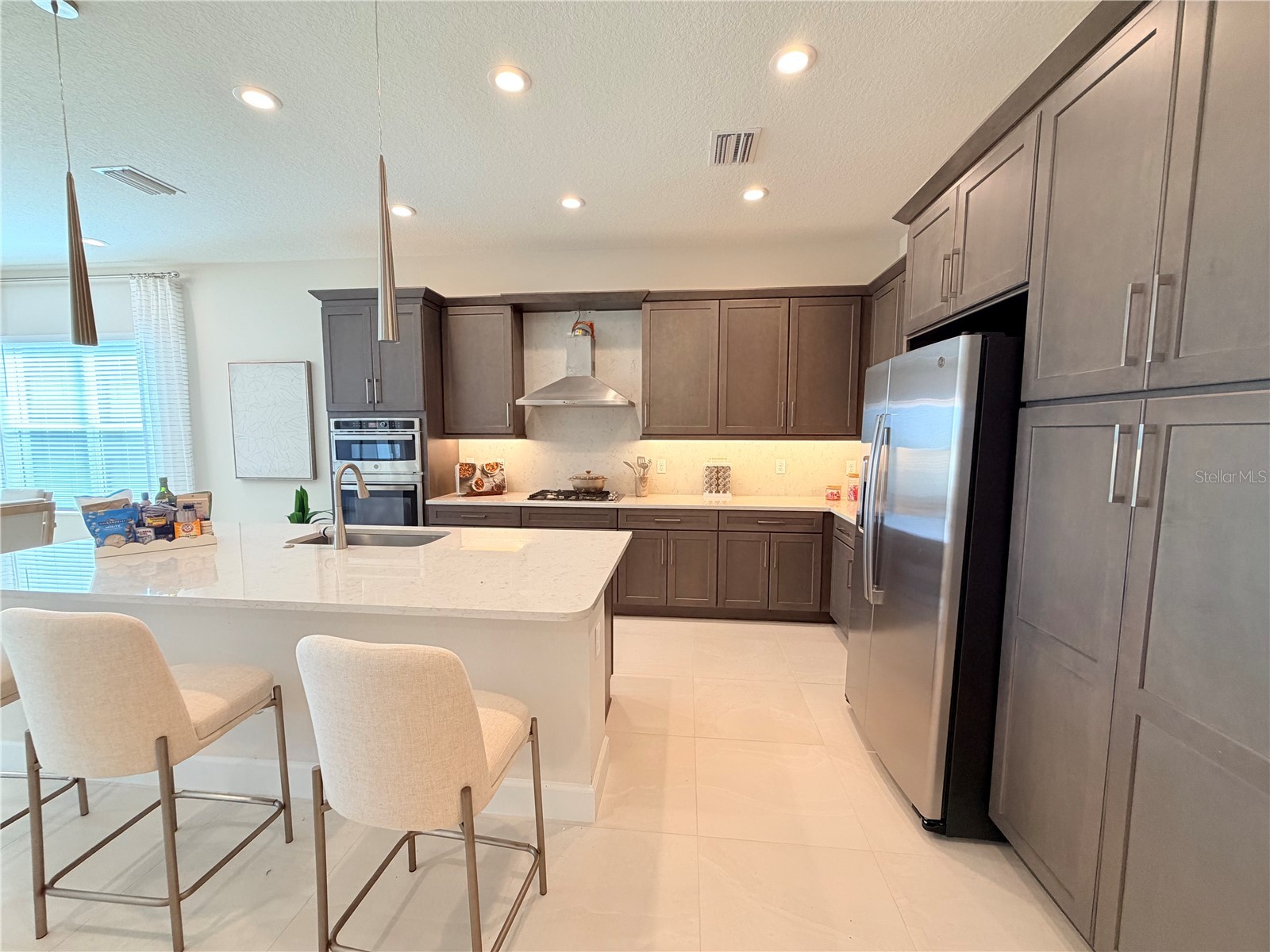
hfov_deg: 102.1
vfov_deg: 85.7
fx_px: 514
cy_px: 476
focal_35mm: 14
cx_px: 635
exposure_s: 1/120
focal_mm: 2.22
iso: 160
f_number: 2.2
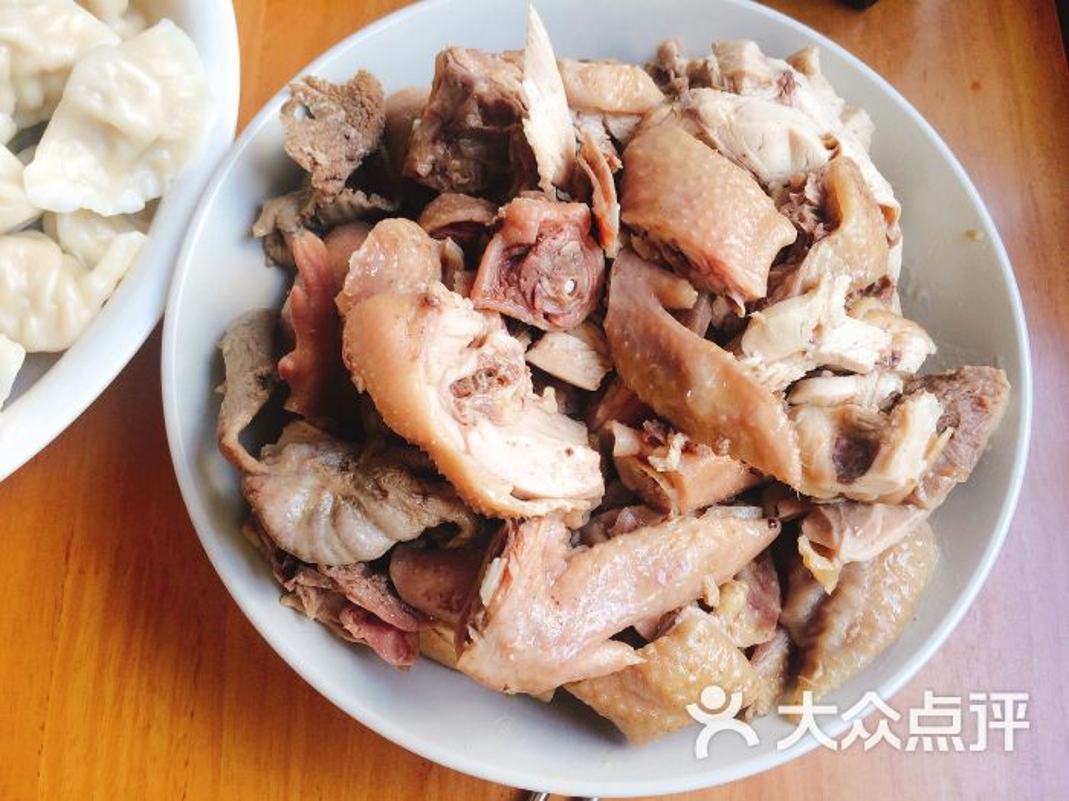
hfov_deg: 61.7
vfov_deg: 48.2
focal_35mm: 29
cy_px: 400
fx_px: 896
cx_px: 534
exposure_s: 1/50
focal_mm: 4.15
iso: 50
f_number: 2.2
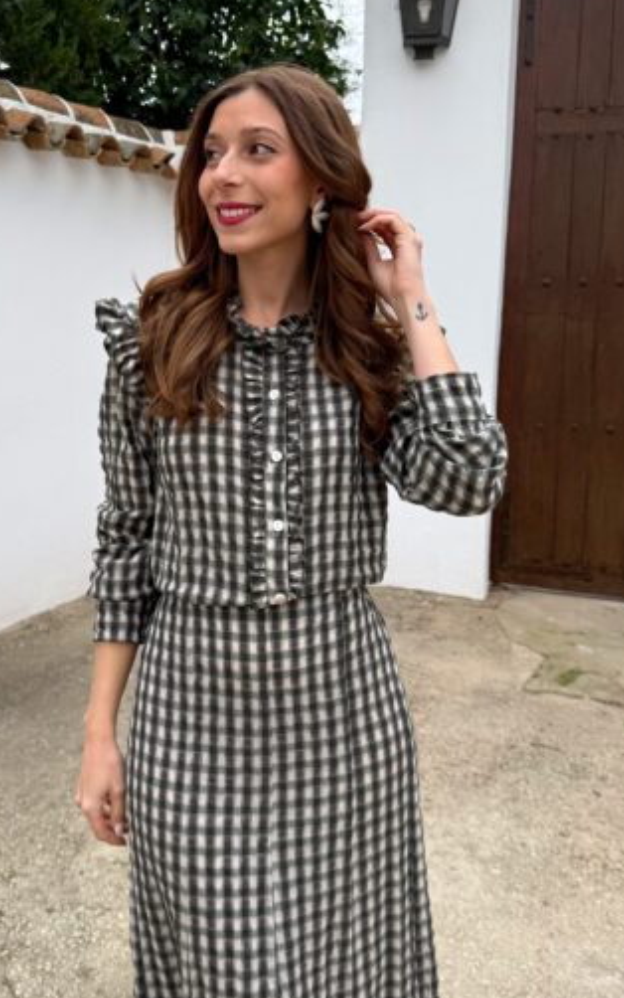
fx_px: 734
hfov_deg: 45.8
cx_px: 256
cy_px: 508
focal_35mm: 27
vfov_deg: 68.4
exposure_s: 1/813
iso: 80
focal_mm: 6.76
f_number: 1.78
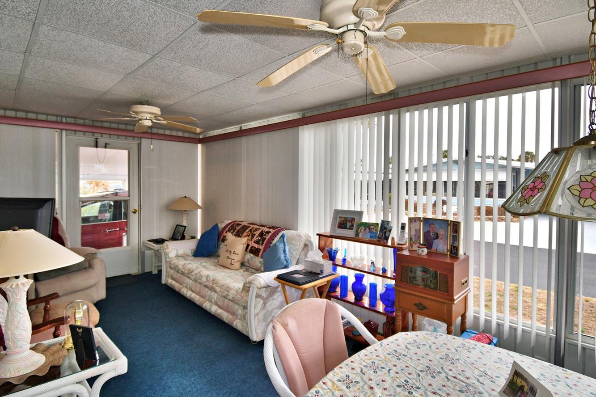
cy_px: 189
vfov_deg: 67.3
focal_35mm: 18
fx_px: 298
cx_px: 313
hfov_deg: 89.9
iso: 100
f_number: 4.5
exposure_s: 1/60
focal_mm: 10
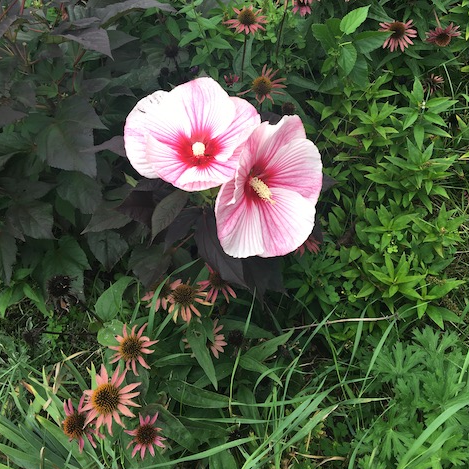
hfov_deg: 47.2
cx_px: 238
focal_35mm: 35
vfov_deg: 47.0
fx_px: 536
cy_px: 192
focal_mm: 4.15
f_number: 2.2
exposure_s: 1/120
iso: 25
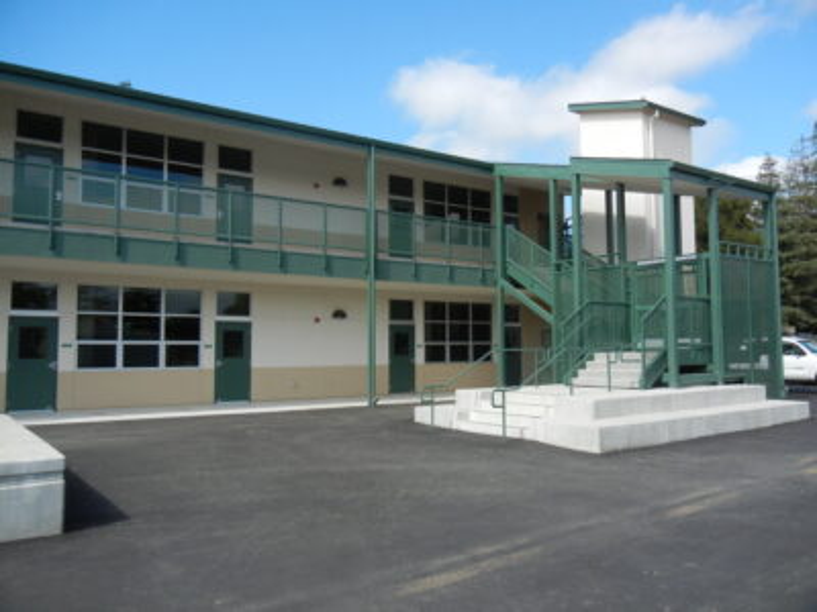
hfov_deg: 60.0
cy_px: 306
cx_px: 408
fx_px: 708
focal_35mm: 30
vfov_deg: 46.8
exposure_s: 1/975
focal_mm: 5.4
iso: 160
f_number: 3.5
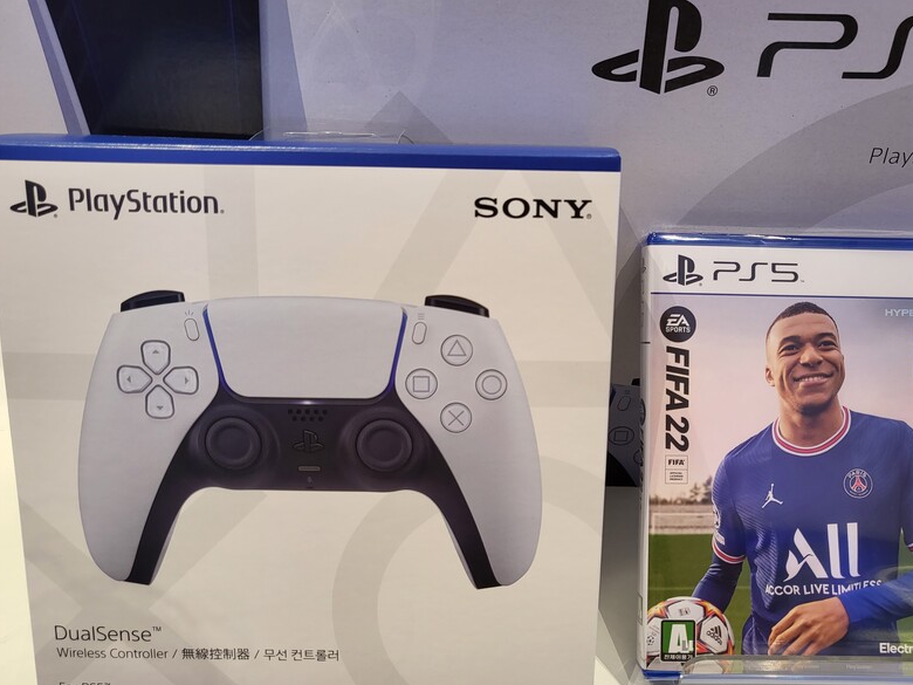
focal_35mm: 30
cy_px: 319
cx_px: 496
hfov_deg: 59.9
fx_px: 791
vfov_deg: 46.8
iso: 80
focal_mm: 4.25
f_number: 1.8
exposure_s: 1/119
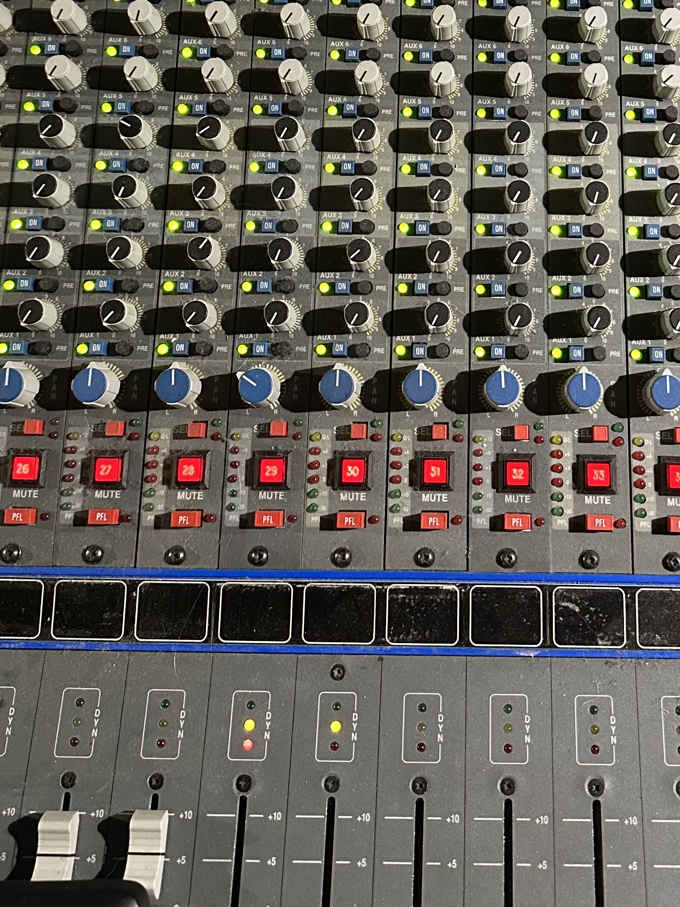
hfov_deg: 31.3
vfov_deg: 39.0
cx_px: 452
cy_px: 131
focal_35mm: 46
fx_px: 1205
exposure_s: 1/50
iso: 500
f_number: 1.78
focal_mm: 6.86
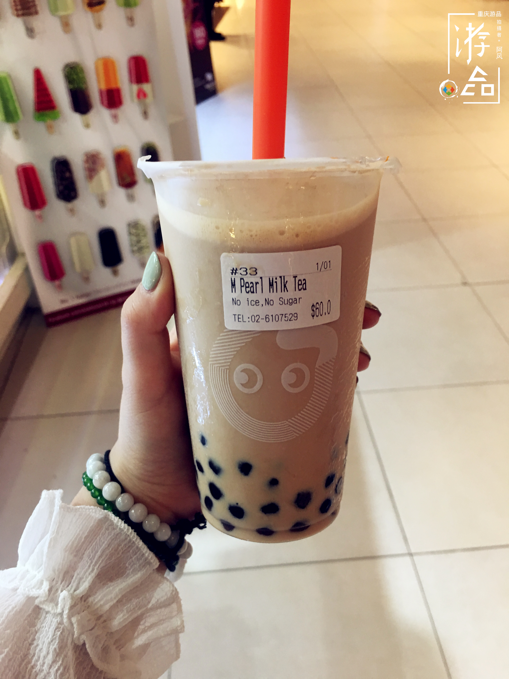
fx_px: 569
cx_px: 254
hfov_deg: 48.2
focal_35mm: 29
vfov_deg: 61.7
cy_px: 340
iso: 64
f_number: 2.2
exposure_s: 1/17
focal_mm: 4.15
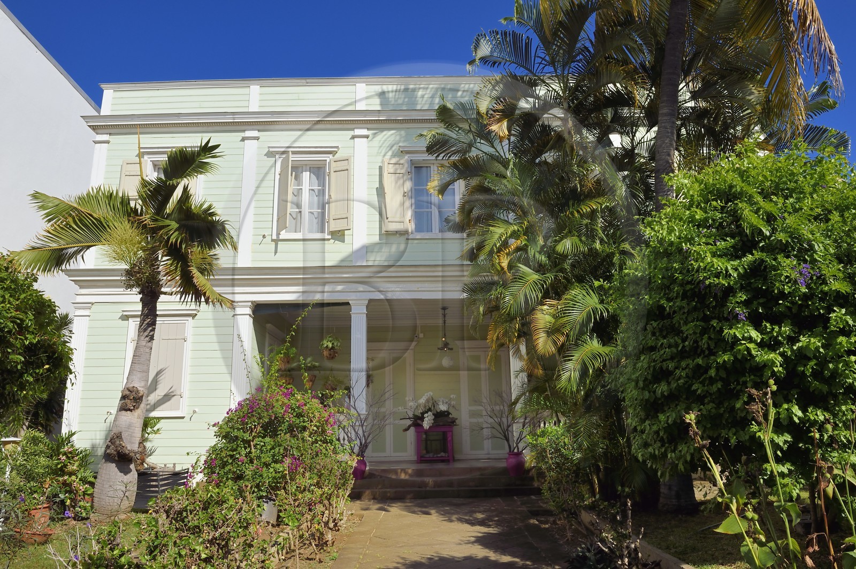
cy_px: 284
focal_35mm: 26
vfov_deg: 49.5
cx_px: 428
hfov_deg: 69.4
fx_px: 618
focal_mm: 26
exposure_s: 1/250
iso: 200
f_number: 16
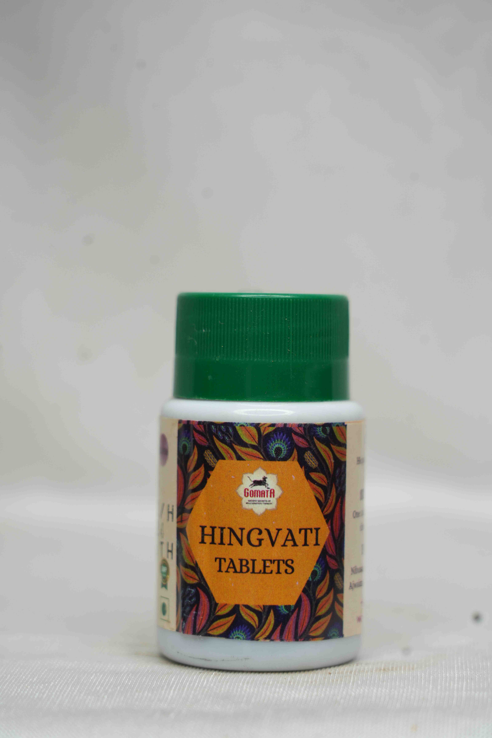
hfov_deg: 13.0
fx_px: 2152
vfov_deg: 19.5
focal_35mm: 105
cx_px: 246
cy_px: 369
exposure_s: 1/60
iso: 250
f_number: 6.3
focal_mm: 105
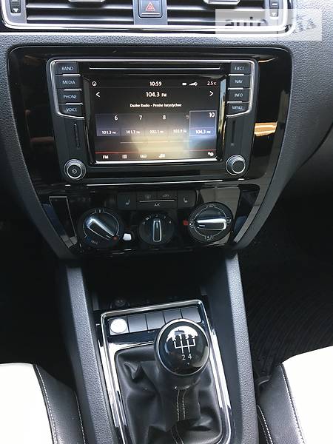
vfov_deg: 61.7
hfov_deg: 48.2
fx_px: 372
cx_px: 166
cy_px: 222
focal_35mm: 29
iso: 125
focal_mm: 4.2
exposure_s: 1/33
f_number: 2.2
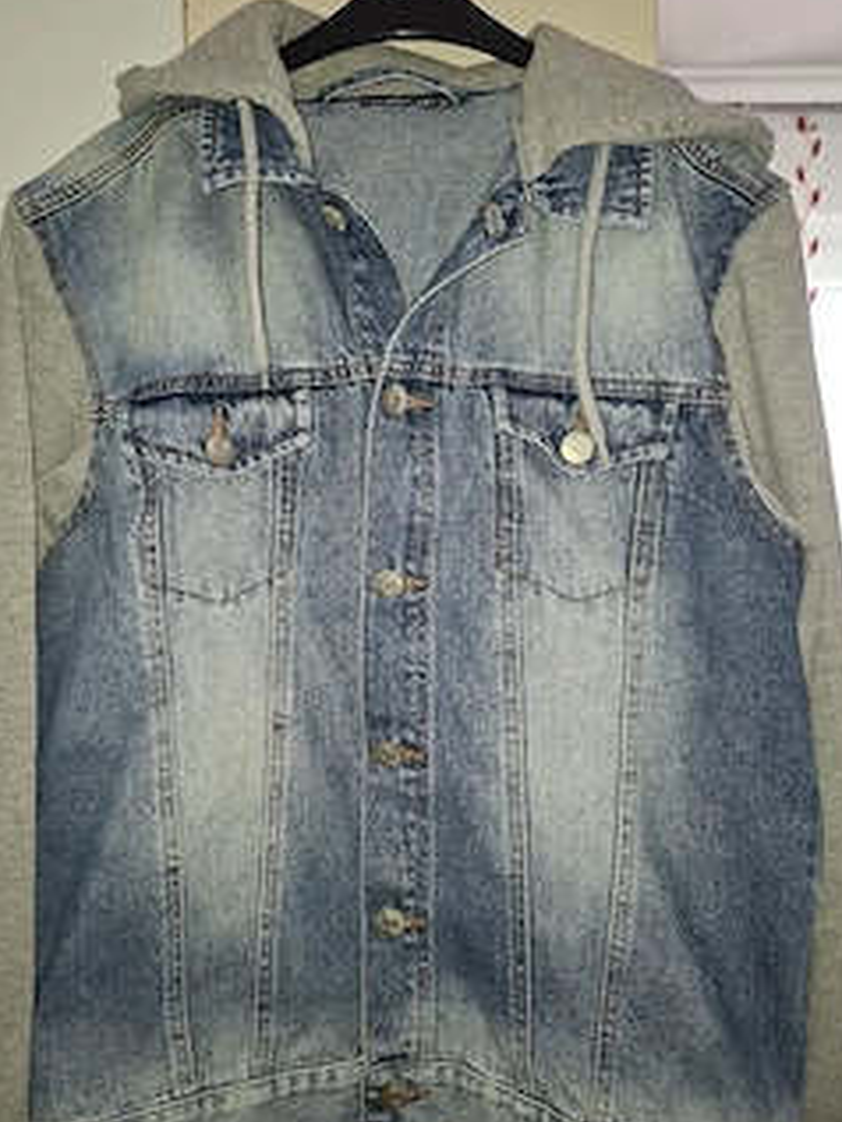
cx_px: 375
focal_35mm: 29
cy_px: 542
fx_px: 940
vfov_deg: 61.6
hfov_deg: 48.2
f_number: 1.8
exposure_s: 1/100
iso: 200
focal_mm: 5.54
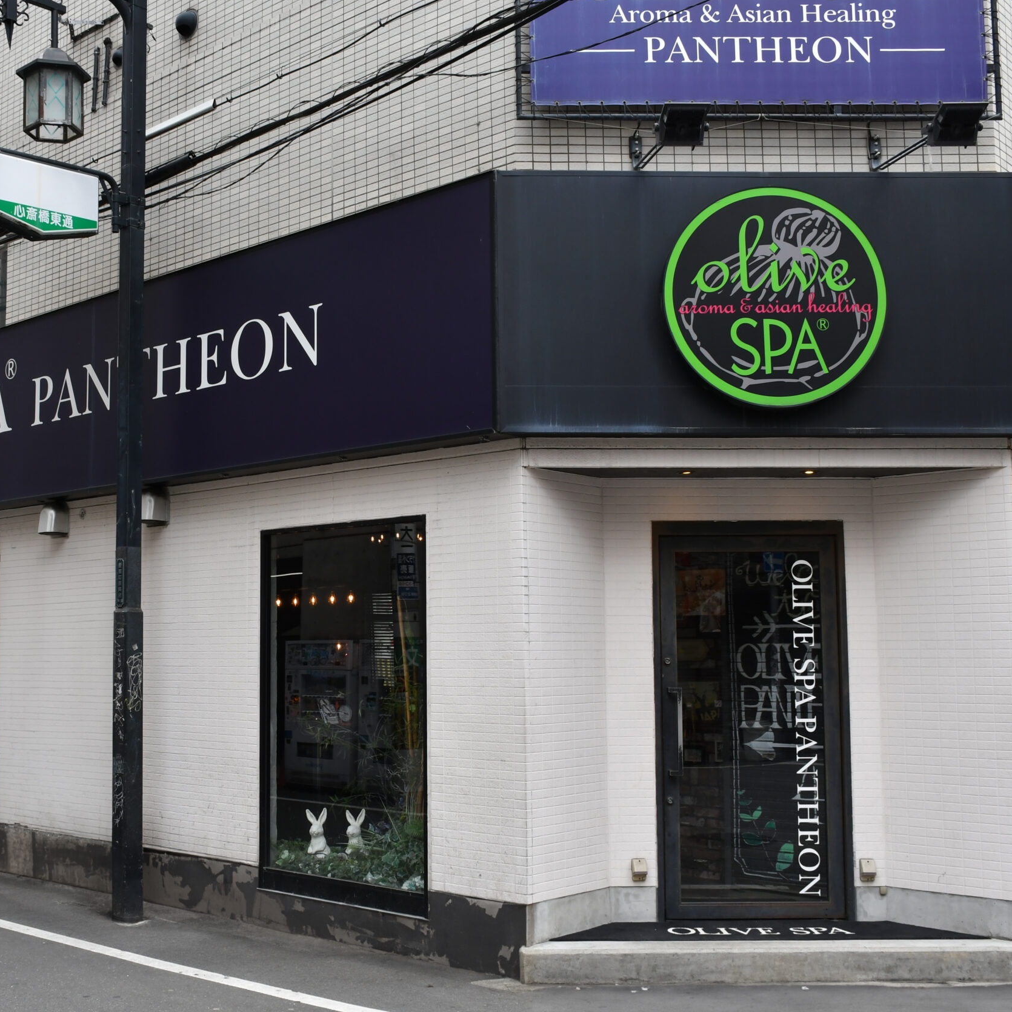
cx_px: 353
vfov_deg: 39.2
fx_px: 1422
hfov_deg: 38.8
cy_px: 516
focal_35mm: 43
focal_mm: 22
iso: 400
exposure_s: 1/160
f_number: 9
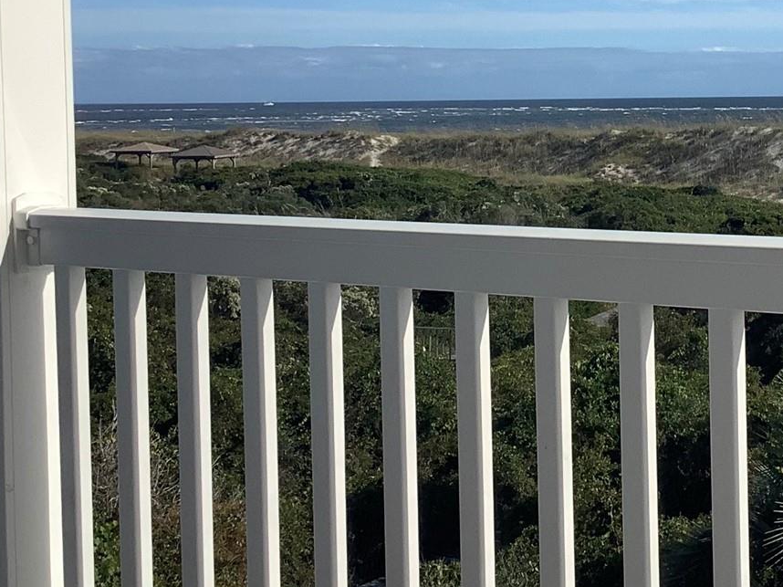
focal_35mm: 74
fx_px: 1673
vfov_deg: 19.8
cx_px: 650
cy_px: 172
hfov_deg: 25.8
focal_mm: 3.3
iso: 25
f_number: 2.4
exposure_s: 1/2092
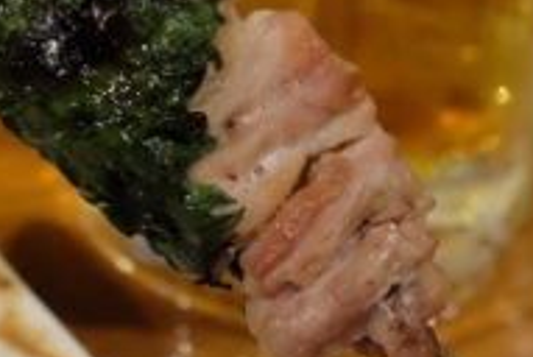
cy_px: -184
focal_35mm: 160
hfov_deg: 12.4
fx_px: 2373
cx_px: -159
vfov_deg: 8.4
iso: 6400
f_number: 7.1
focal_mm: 34.3
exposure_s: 1/28
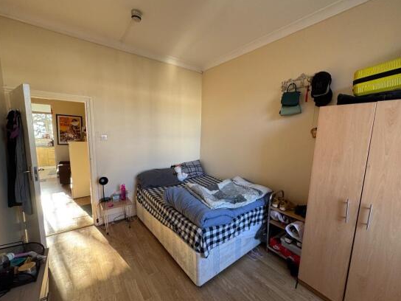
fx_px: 174
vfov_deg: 81.7
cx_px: 210
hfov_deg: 98.1
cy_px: 157
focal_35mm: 15
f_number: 2.2
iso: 200
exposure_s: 1/99
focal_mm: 2.22
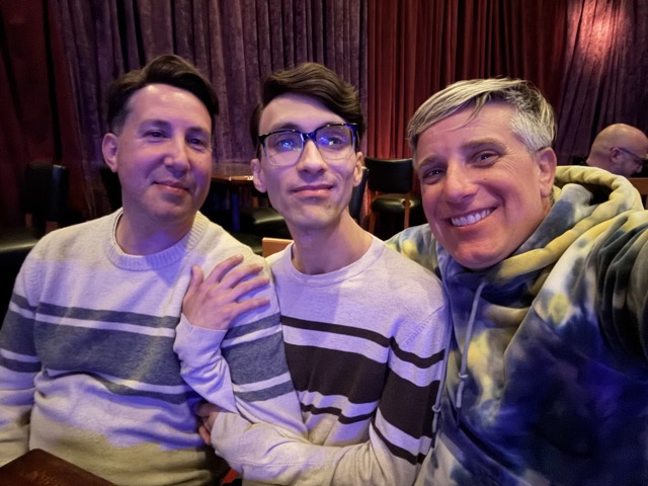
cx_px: 324
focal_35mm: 23
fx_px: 431
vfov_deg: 58.9
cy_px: 243
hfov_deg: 73.9
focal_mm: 2.69
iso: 2000
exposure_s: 1/8
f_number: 1.9
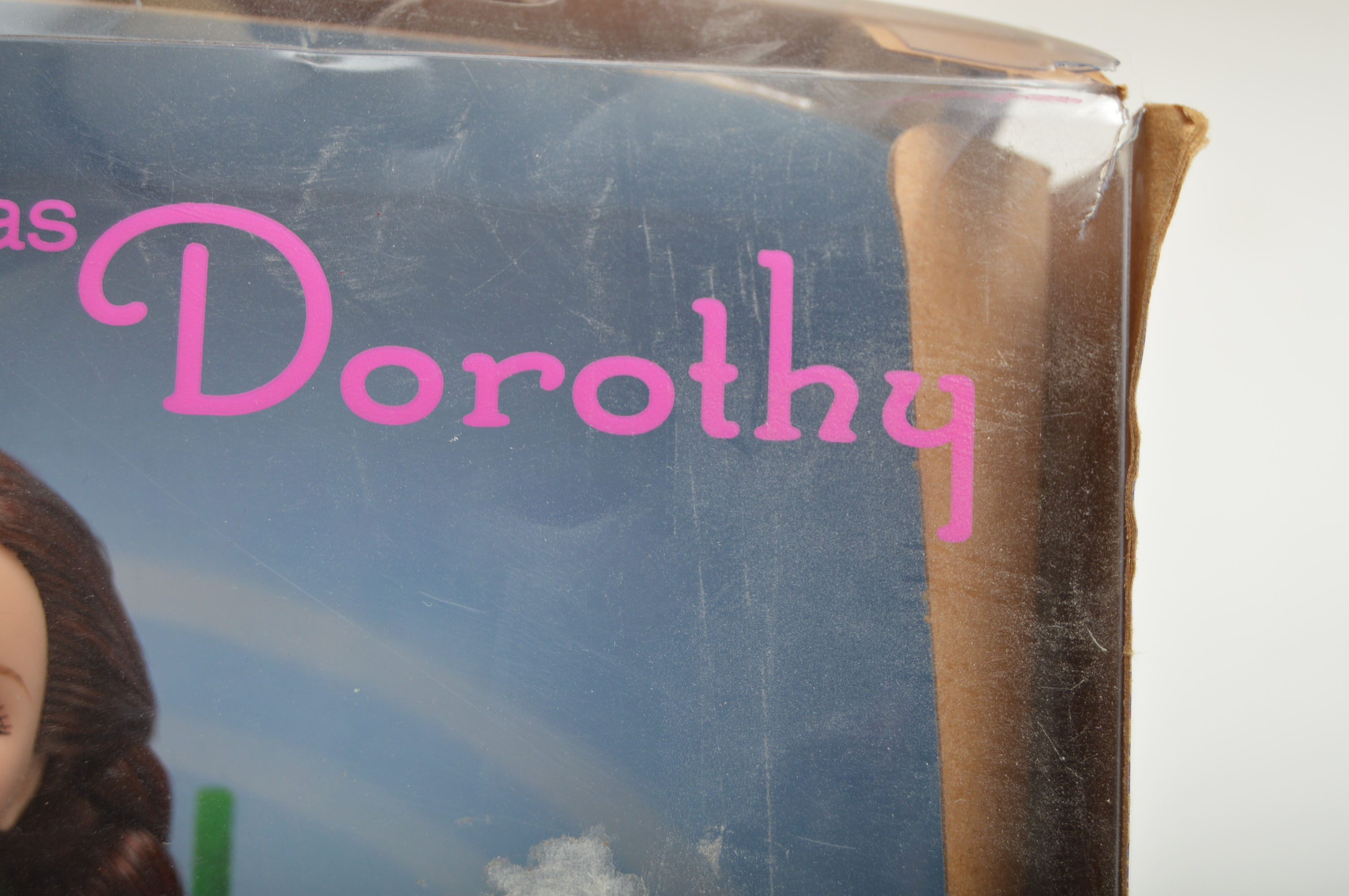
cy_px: 448
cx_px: 674
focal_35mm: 82
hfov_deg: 24.6
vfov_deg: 16.5
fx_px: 3089
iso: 200
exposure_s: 1/200
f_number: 5.6
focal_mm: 55
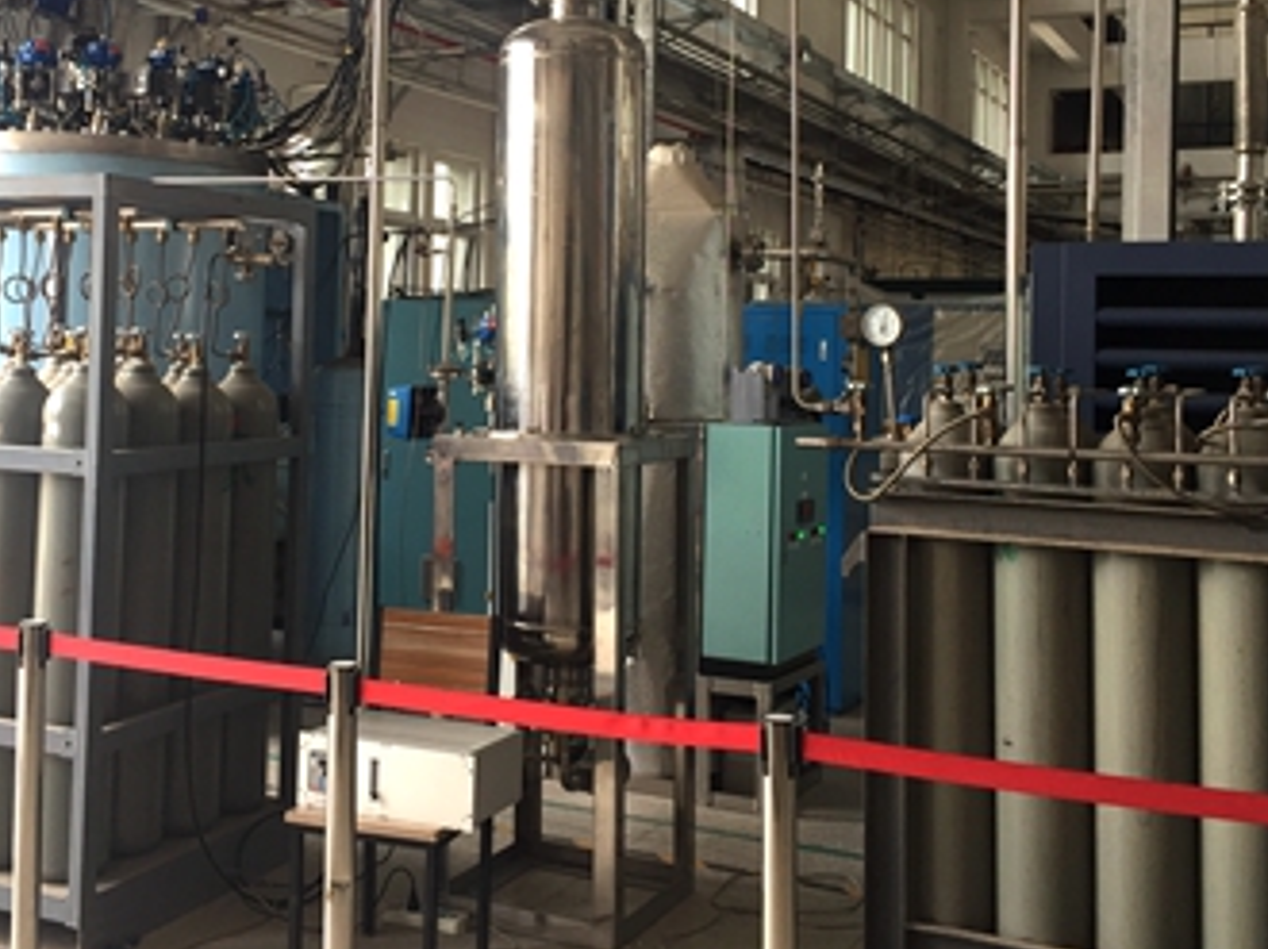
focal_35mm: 44
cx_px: 511
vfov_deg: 32.6
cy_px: 336
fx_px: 1611
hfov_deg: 42.8
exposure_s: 1/100
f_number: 2.2
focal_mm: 4.15
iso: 40
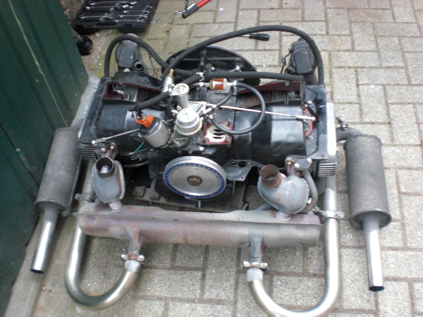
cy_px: 158
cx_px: 212
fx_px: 464
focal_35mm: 38
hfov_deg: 49.0
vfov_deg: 37.7
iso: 200
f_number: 3.1
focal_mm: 6.3
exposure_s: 1/125
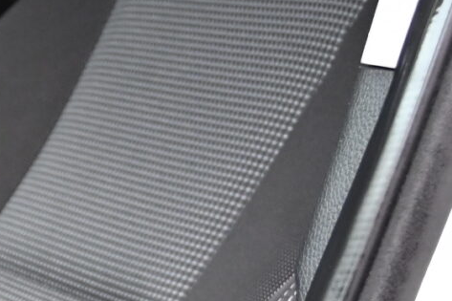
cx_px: -718
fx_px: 1632
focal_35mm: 130
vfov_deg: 10.5
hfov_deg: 11.9
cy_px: 301
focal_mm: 24
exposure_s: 1/125
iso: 1600
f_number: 4
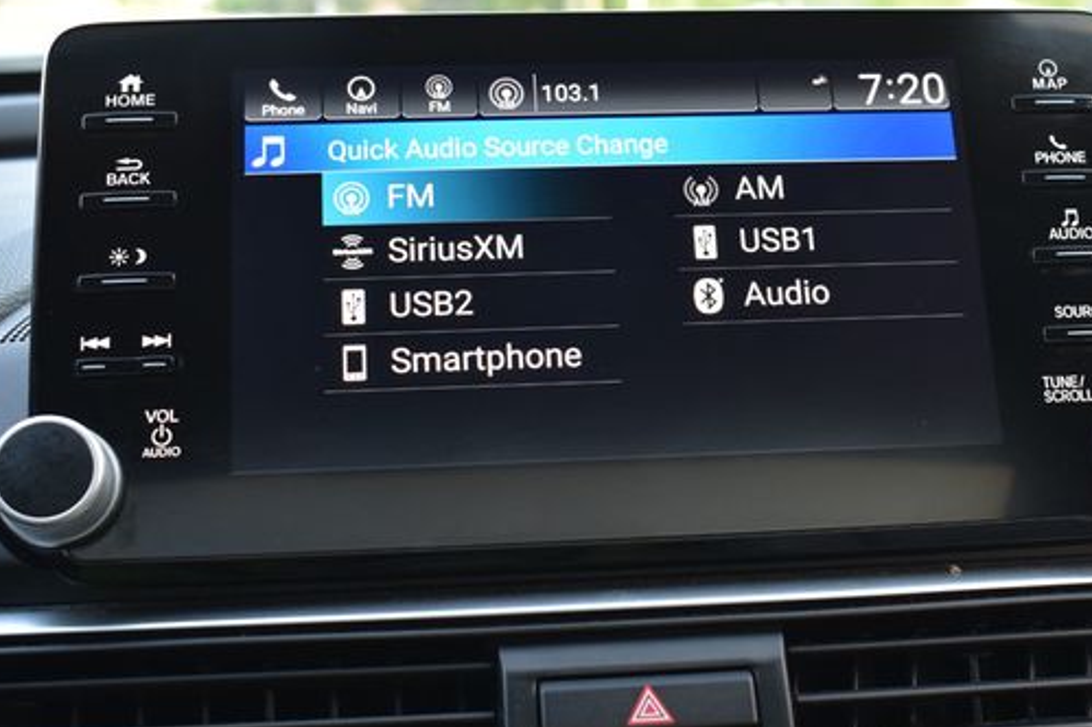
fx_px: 1808
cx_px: 665
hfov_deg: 33.5
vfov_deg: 22.7
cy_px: 403
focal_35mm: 60
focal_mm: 31
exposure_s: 1/20
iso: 400
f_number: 6.3
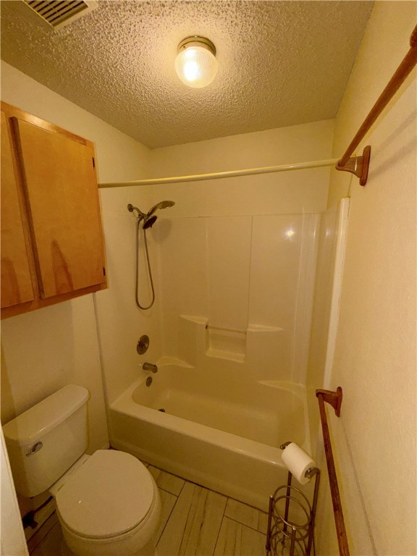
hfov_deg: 85.7
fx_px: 225
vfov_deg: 102.1
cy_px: 278
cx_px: 208
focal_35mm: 14
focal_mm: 2.22
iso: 64
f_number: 2.2
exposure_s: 1/120
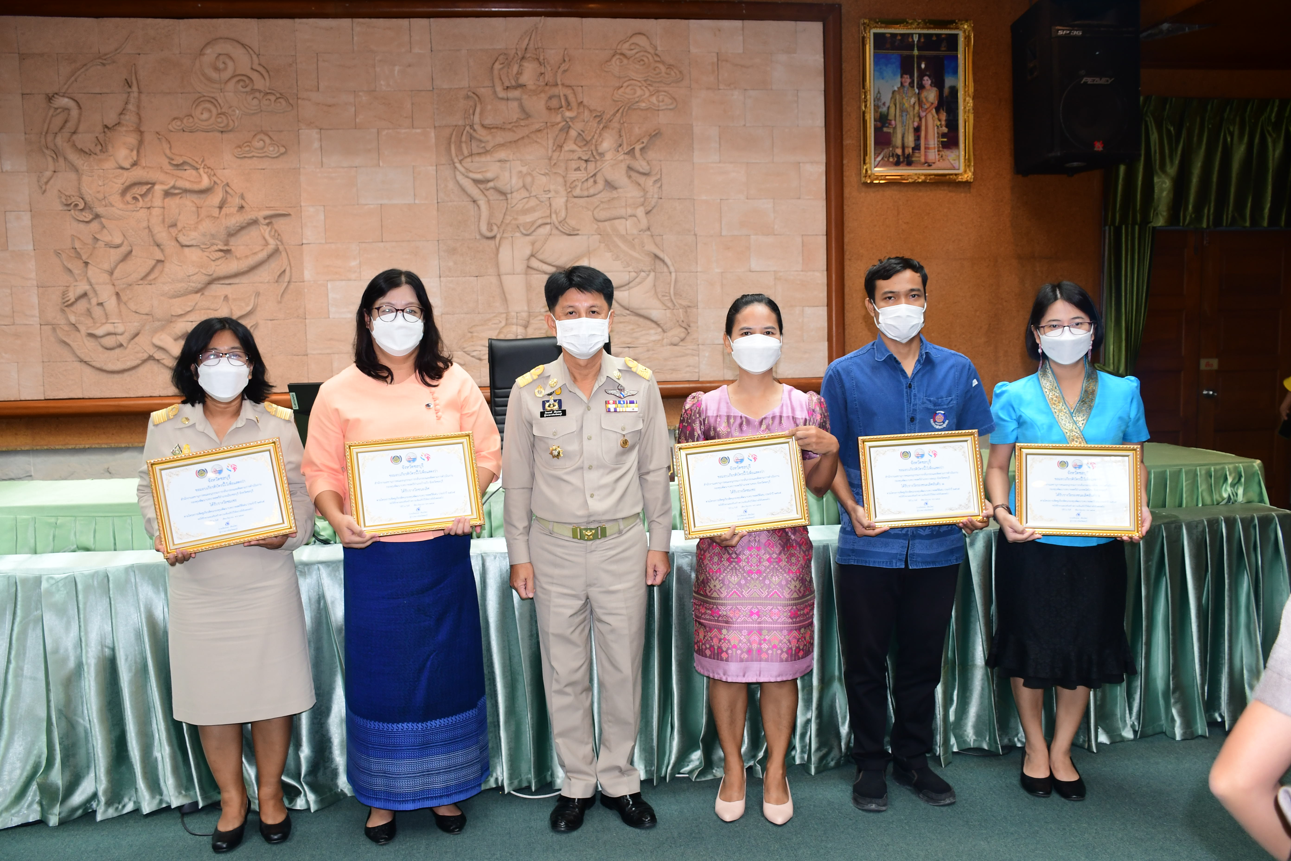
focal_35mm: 30
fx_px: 1076
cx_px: 646
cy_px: 430
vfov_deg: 43.6
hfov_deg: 61.9
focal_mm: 20
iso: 500
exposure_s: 1/60
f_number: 4.5
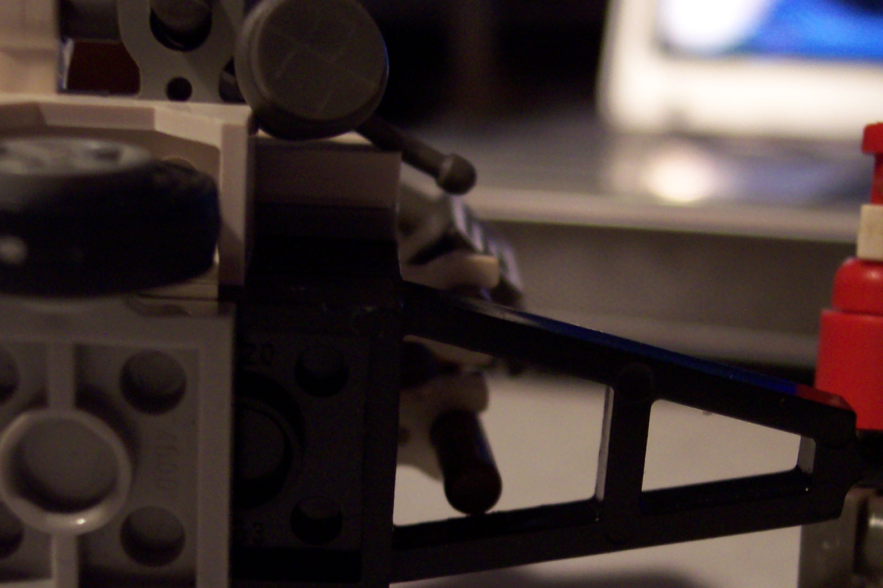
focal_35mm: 65
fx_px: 1594
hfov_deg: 31.0
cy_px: 504
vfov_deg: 20.6
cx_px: 458
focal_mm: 8
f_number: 2.8
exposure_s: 1/8
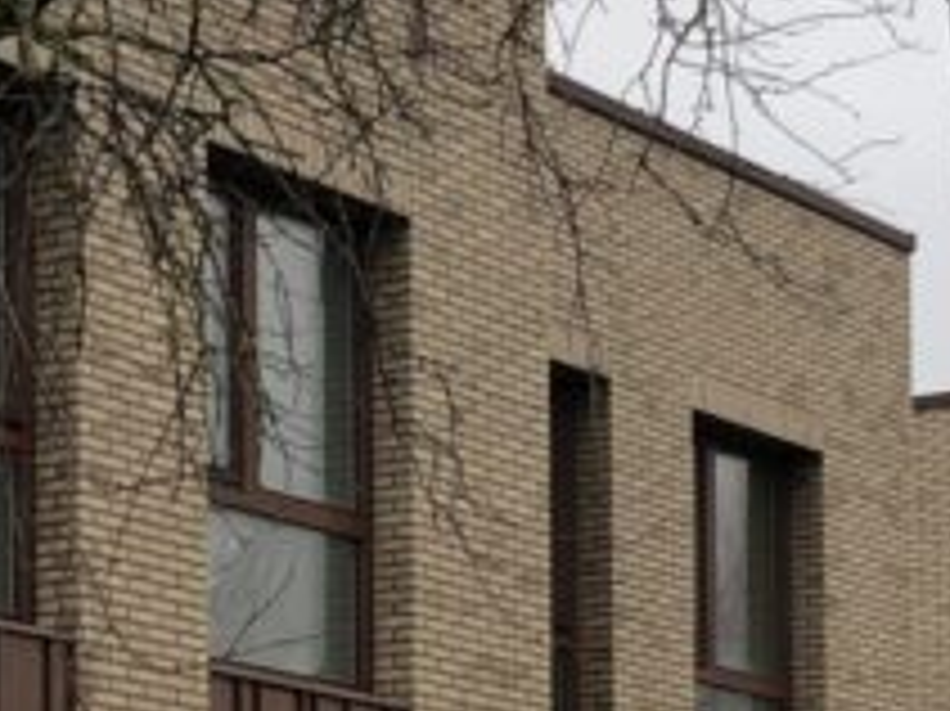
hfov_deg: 14.4
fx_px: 3730
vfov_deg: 10.8
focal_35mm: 136
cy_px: 770
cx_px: 176
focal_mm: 4
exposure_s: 1/120
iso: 20
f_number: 1.8
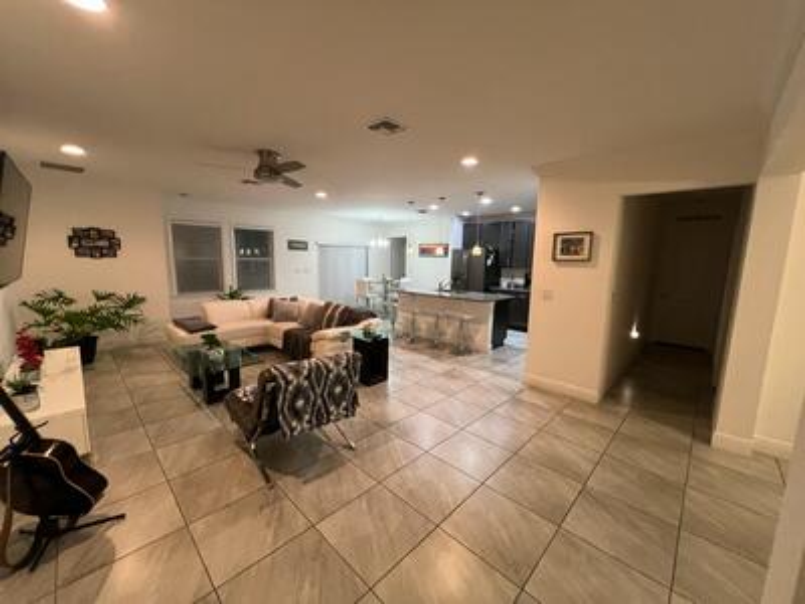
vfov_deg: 89.9
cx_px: 402
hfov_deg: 106.2
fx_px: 302
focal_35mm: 13
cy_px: 302
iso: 320
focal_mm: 1.57
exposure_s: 1/60
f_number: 1.8
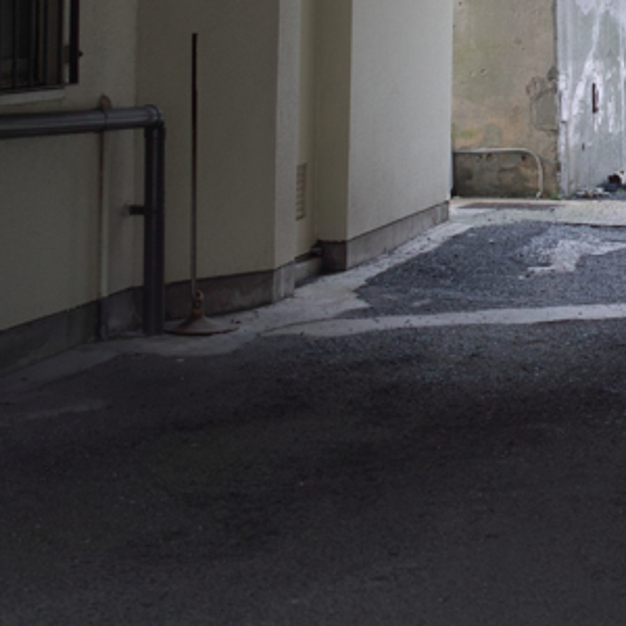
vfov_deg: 14.5
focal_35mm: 119
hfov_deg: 14.5
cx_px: 588
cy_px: 54
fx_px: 2435
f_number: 2.8
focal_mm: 24.2
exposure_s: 1/40
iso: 100
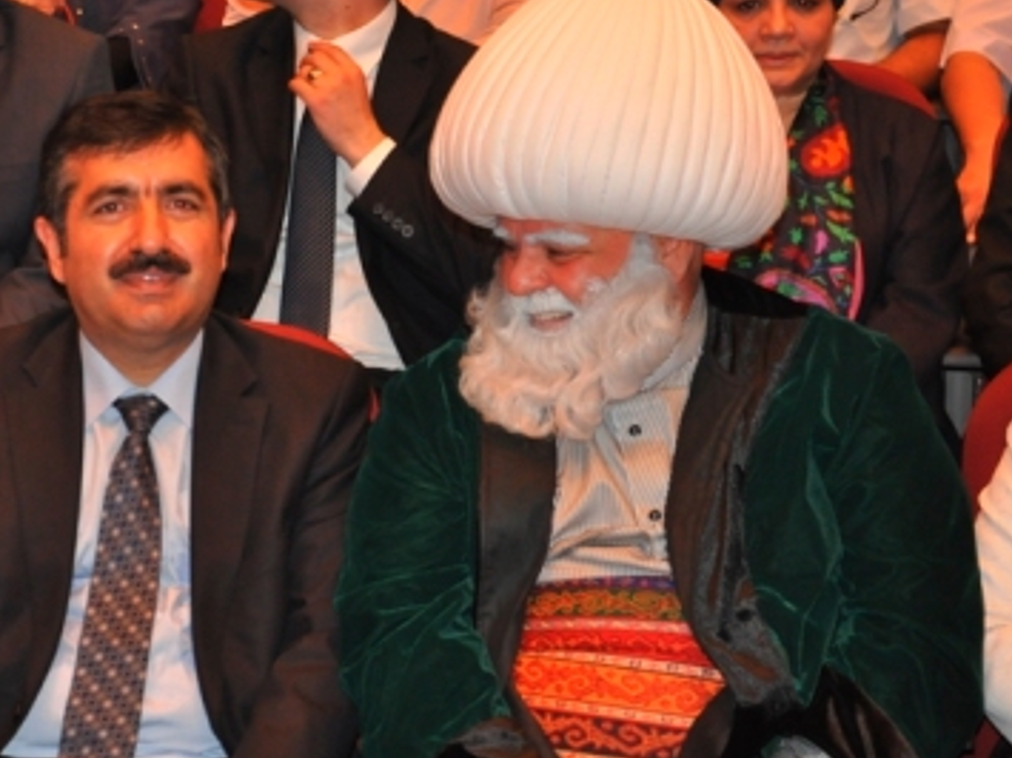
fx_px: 3507
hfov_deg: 16.4
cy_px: 390
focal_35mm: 120
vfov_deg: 12.3
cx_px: 442
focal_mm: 66
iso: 1250
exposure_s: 1/60
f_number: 5.3
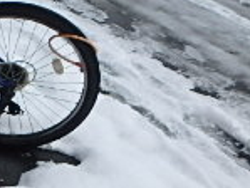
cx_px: -166
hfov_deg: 18.3
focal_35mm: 90
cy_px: 134
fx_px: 651
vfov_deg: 16.4
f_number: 3.5
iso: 125
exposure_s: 1/1000
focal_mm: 3.7
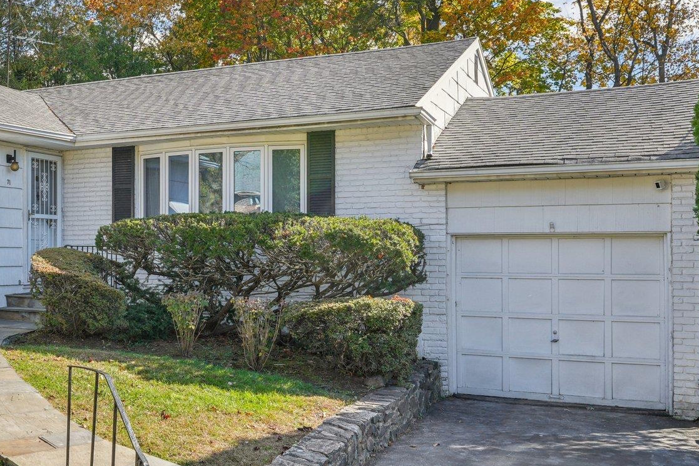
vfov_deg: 30.5
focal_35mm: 44
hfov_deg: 42.6
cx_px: 145
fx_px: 854
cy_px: 259
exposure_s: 1/100
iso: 100
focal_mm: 24
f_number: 8
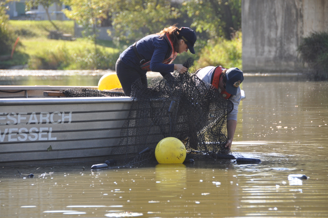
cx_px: 164
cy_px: 109
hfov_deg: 9.2
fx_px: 2047
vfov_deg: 6.1
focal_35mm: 225
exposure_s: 1/500
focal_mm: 150
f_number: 5.6
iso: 400
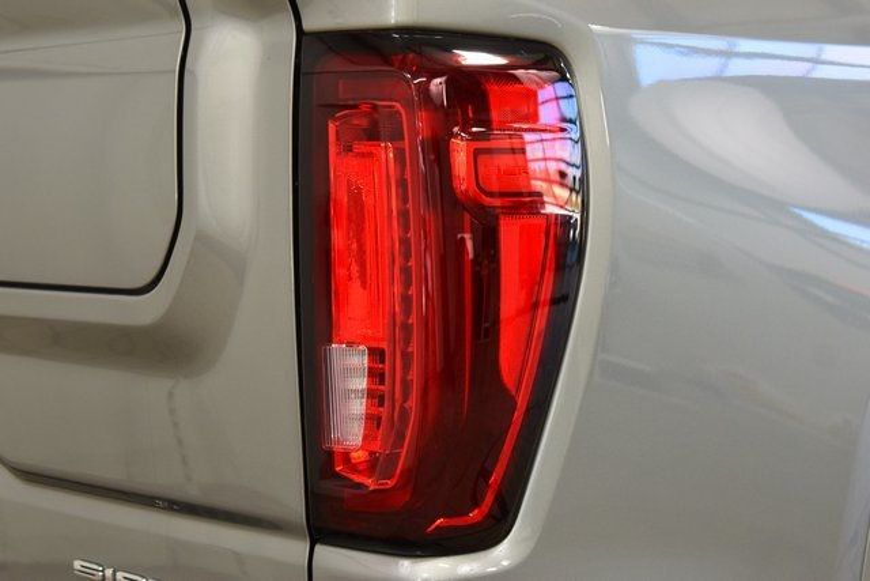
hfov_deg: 29.9
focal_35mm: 68
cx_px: 435
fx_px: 1632
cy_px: 290
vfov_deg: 20.2
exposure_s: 1/60
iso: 1600
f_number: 5
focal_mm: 45
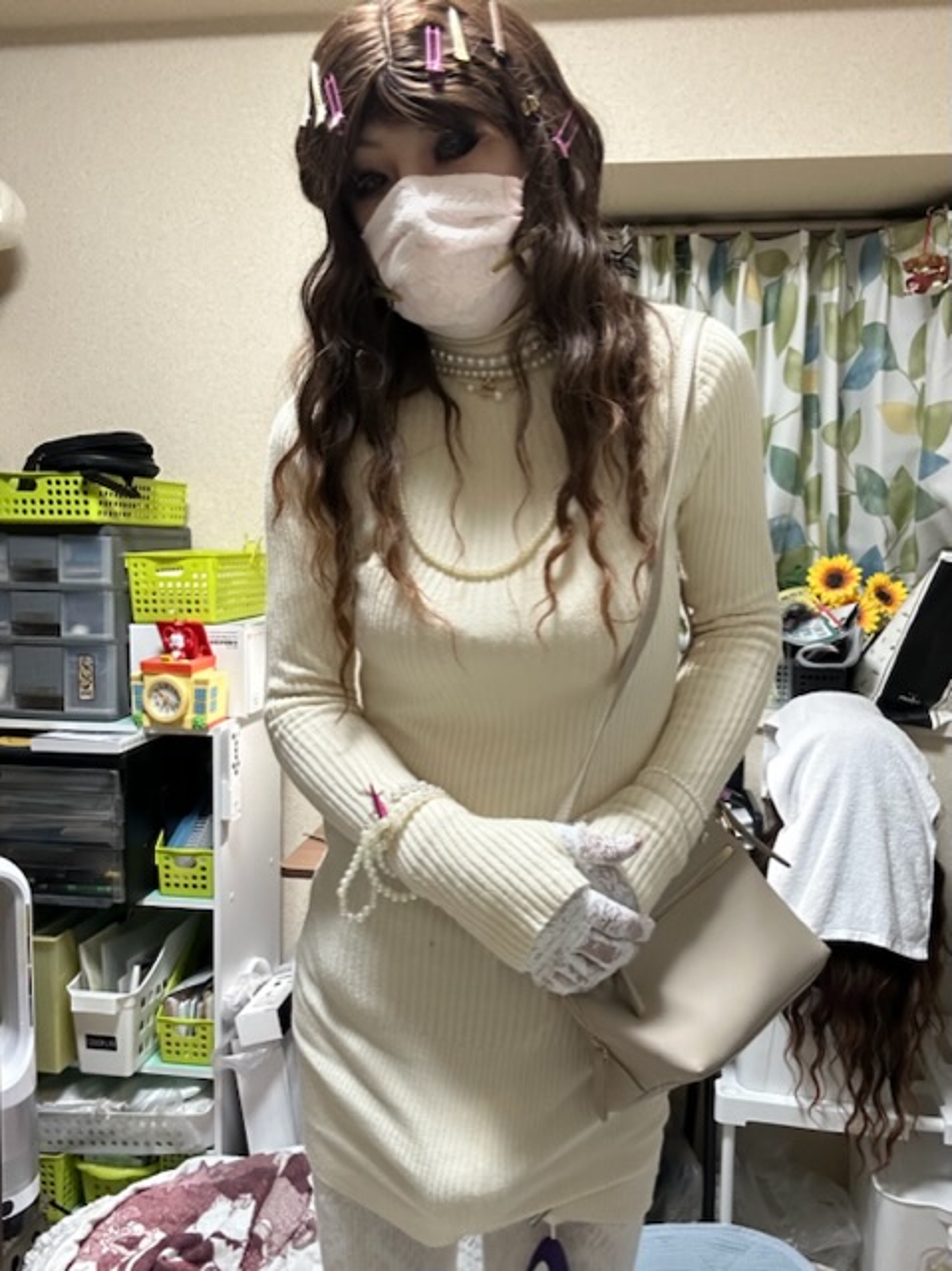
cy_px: 636
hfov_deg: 46.7
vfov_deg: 60.0
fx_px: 1102
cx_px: 476
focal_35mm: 30
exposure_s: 1/60
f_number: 1.9
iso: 200
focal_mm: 2.69
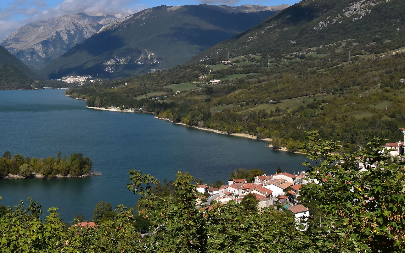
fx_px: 629
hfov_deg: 34.1
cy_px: 26
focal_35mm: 57
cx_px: 55
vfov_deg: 22.2
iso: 280
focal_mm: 20
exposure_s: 1/500
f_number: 11
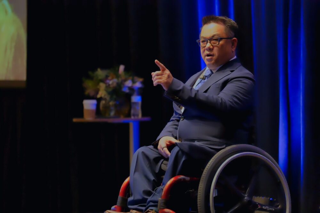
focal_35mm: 300
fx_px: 2667
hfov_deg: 6.9
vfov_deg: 4.6
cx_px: 160
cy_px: 106
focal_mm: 300
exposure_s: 1/320
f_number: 5.6
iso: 12800
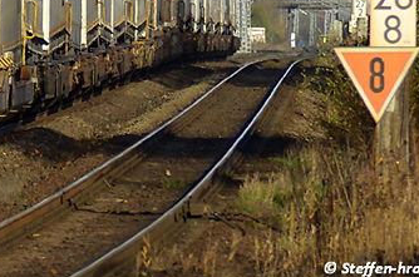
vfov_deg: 1.4
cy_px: -135
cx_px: -218
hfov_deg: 2.0
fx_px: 11739
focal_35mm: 1011
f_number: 6.3
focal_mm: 220
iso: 320
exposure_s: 1/800
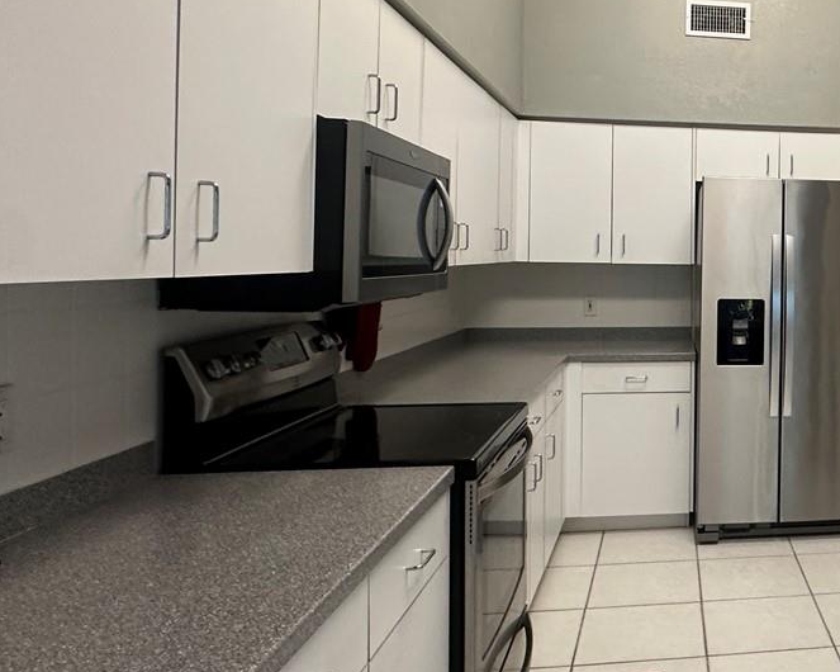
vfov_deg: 44.2
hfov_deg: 46.8
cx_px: 808
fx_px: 820
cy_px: 260
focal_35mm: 33
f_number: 2.2
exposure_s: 1/60
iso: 250
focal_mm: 2.22
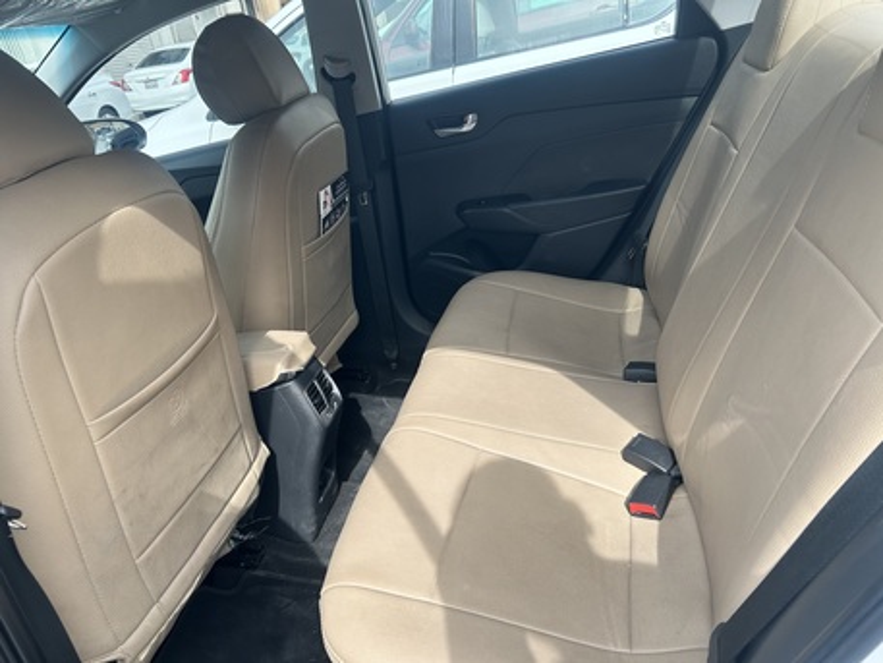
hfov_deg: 67.3
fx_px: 663
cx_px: 442
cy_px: 332
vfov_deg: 53.1
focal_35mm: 26
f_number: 1.5
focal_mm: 5.7
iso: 50
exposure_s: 1/528
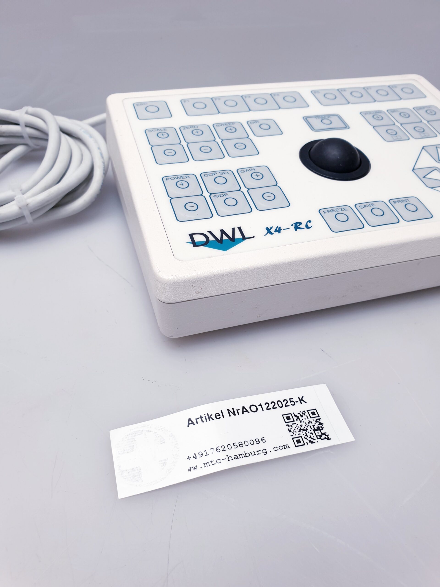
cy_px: 294
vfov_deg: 67.3
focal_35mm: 26
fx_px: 441
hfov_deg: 53.1
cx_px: 220
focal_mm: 4.3
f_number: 2.4
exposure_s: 1/50
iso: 50
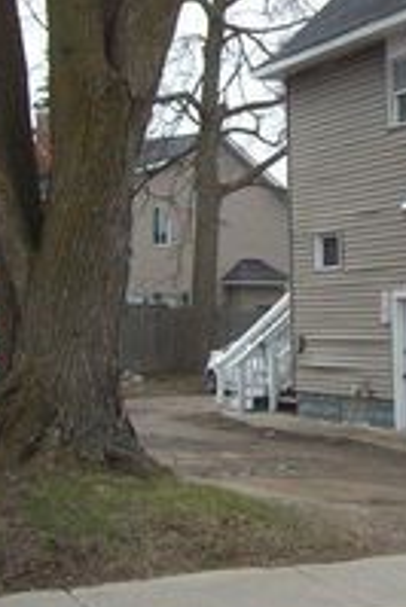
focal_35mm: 94
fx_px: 1587
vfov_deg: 21.6
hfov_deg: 14.2
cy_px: 194
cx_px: 476
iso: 80
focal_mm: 6
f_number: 2.7
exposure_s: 1/478
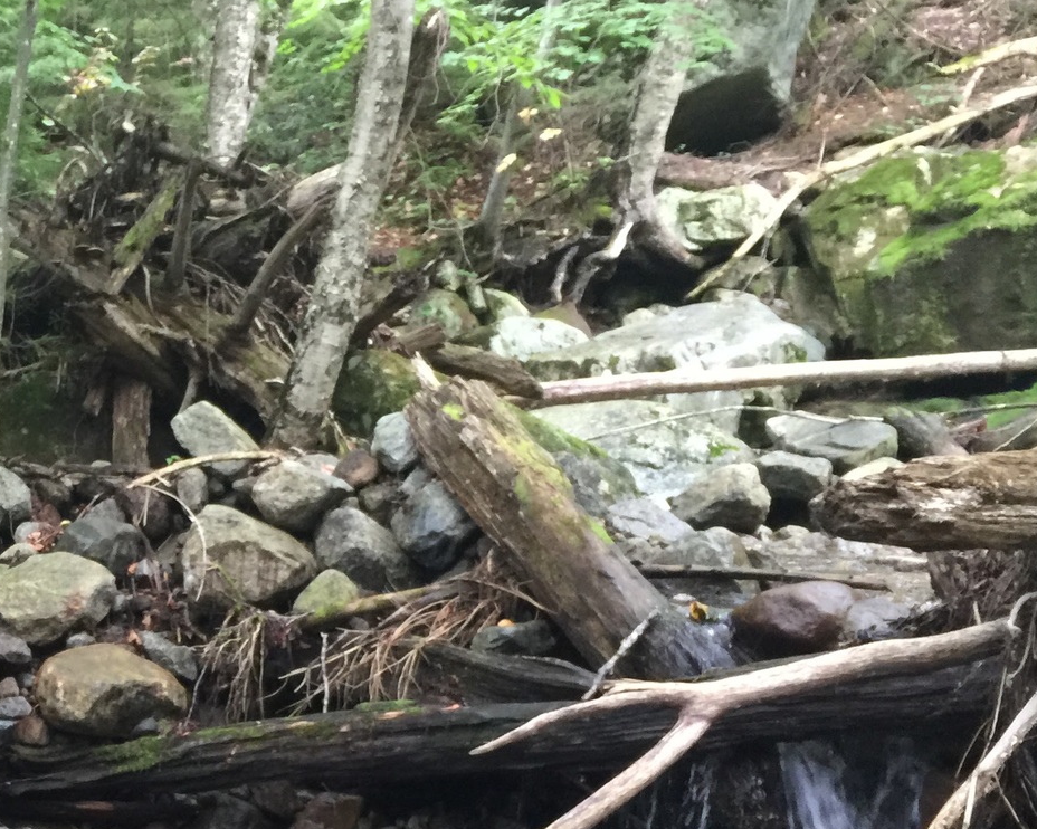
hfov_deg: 29.2
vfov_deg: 24.2
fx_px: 1872
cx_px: 30
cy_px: 760
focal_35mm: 61
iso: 80
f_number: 2.2
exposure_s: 1/15
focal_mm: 4.15
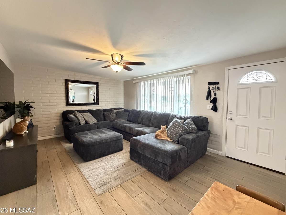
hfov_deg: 98.2
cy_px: 106
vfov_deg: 81.7
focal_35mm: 15
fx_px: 124
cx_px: 141
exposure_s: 1/60
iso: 1000
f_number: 2.2
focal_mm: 2.22
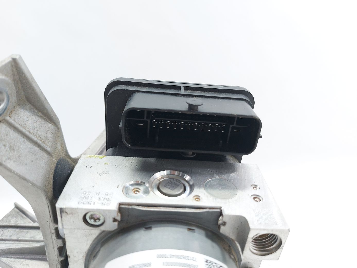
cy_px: 134
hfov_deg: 71.6
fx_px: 247
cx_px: 178
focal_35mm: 24
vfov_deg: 56.8
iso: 64
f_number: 1.8
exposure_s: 1/50
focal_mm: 5.23
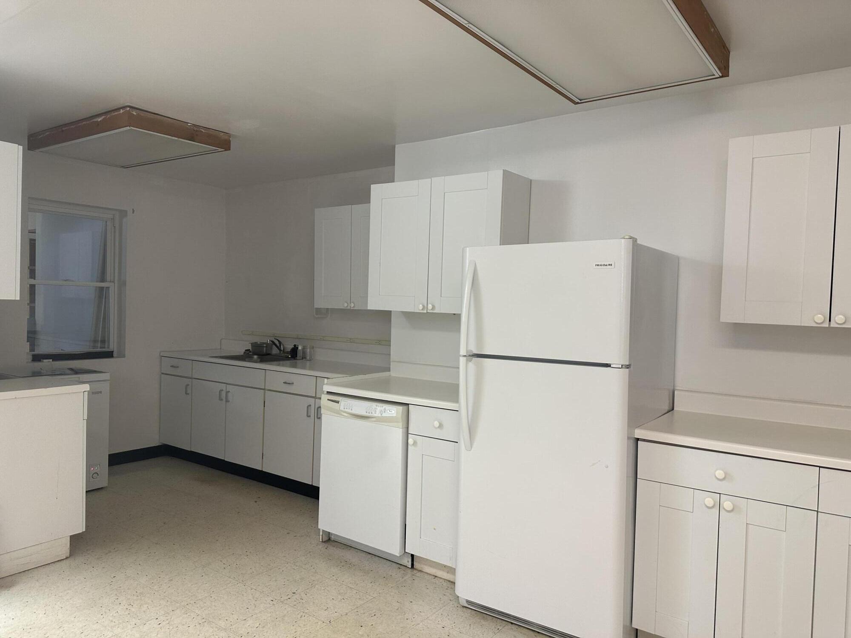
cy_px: 319
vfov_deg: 56.8
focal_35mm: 24
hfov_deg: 71.6
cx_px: 426
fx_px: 590
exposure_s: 1/60
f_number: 1.78
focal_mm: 6.86
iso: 125
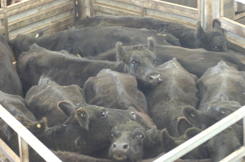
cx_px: 122
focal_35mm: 120
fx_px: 815
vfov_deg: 11.4
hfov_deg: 17.1
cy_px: 81
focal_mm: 80
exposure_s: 1/15
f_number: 3.5
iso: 1250
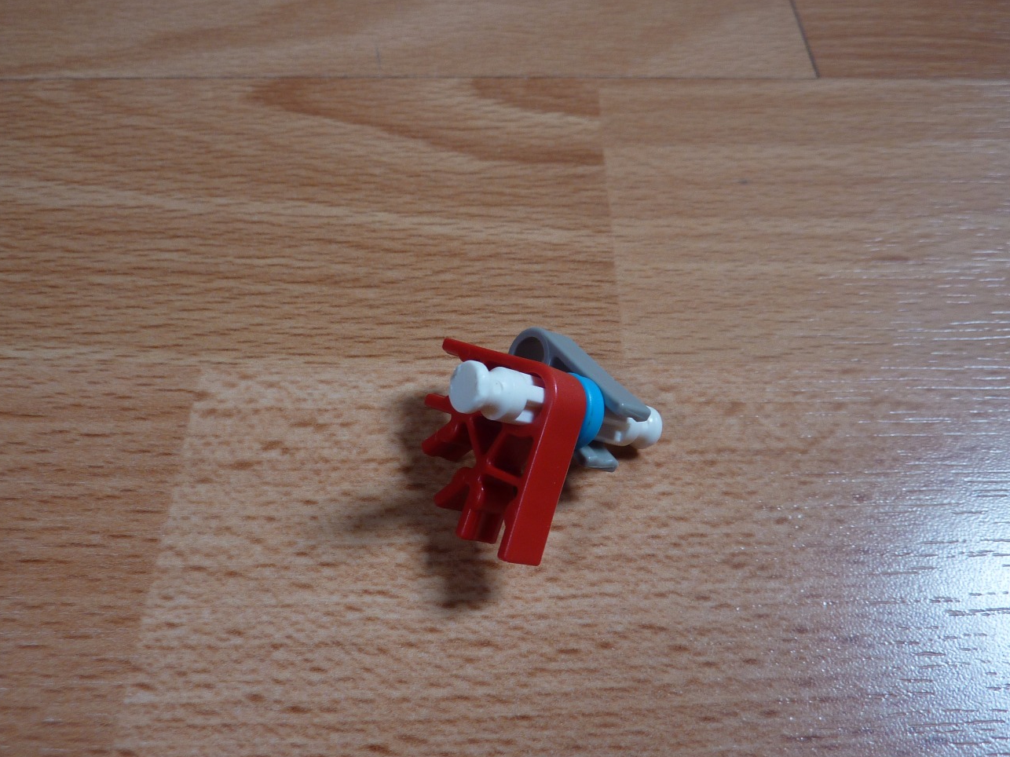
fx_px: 817
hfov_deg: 63.4
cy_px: 383
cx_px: 544
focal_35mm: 28
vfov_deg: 49.7
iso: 80
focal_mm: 4.1
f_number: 3.3
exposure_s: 1/40
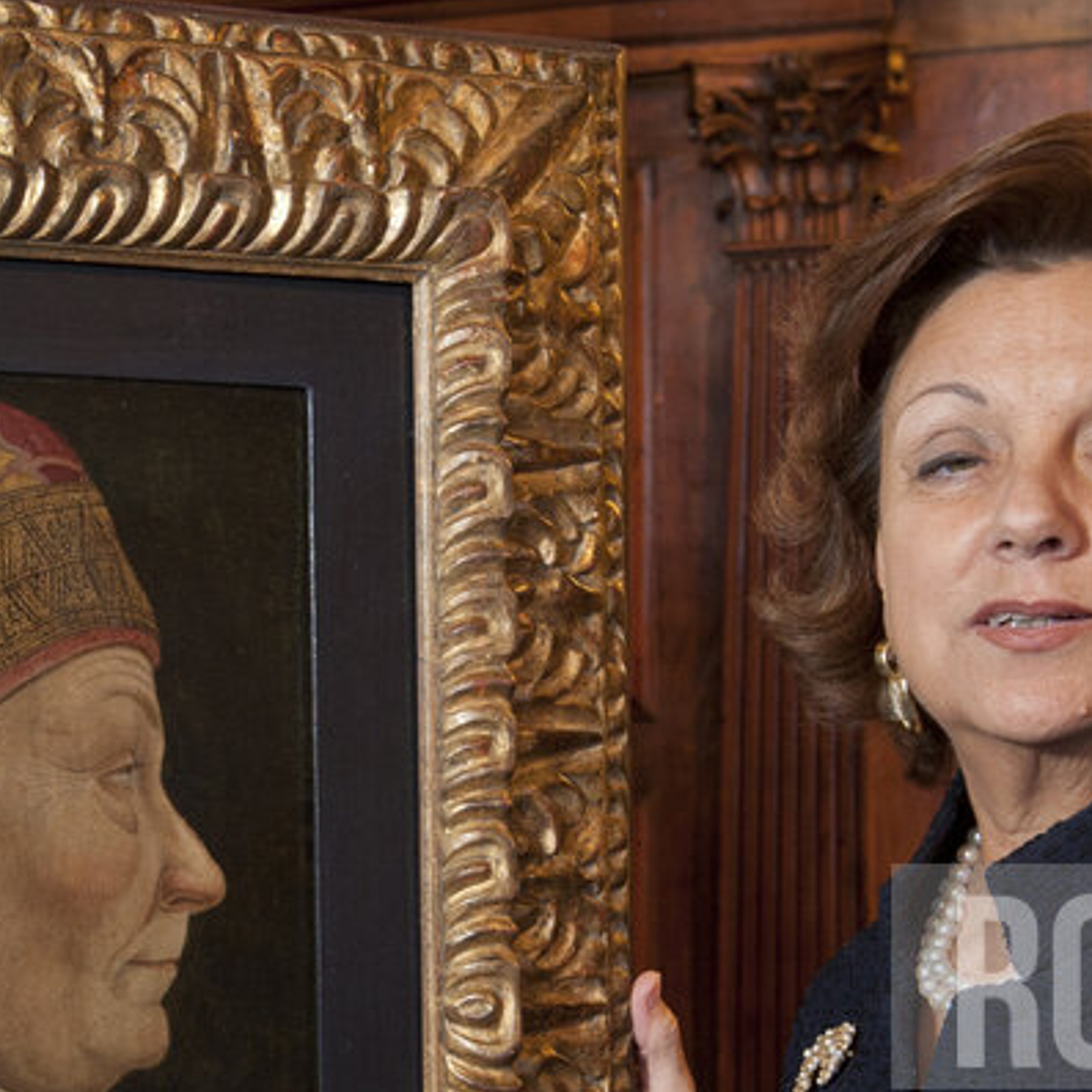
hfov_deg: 19.6
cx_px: 283
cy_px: 811
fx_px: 3141
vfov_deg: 19.6
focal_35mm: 88
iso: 800
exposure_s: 1/15
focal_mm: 38
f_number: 5.6
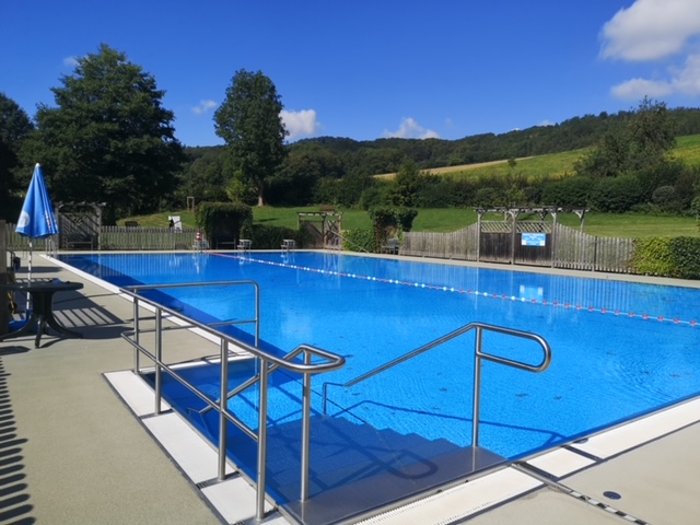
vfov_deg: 51.4
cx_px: 350
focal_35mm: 27
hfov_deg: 65.3
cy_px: 262
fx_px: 546
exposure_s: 1/3460
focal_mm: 5.58
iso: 50
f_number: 1.8
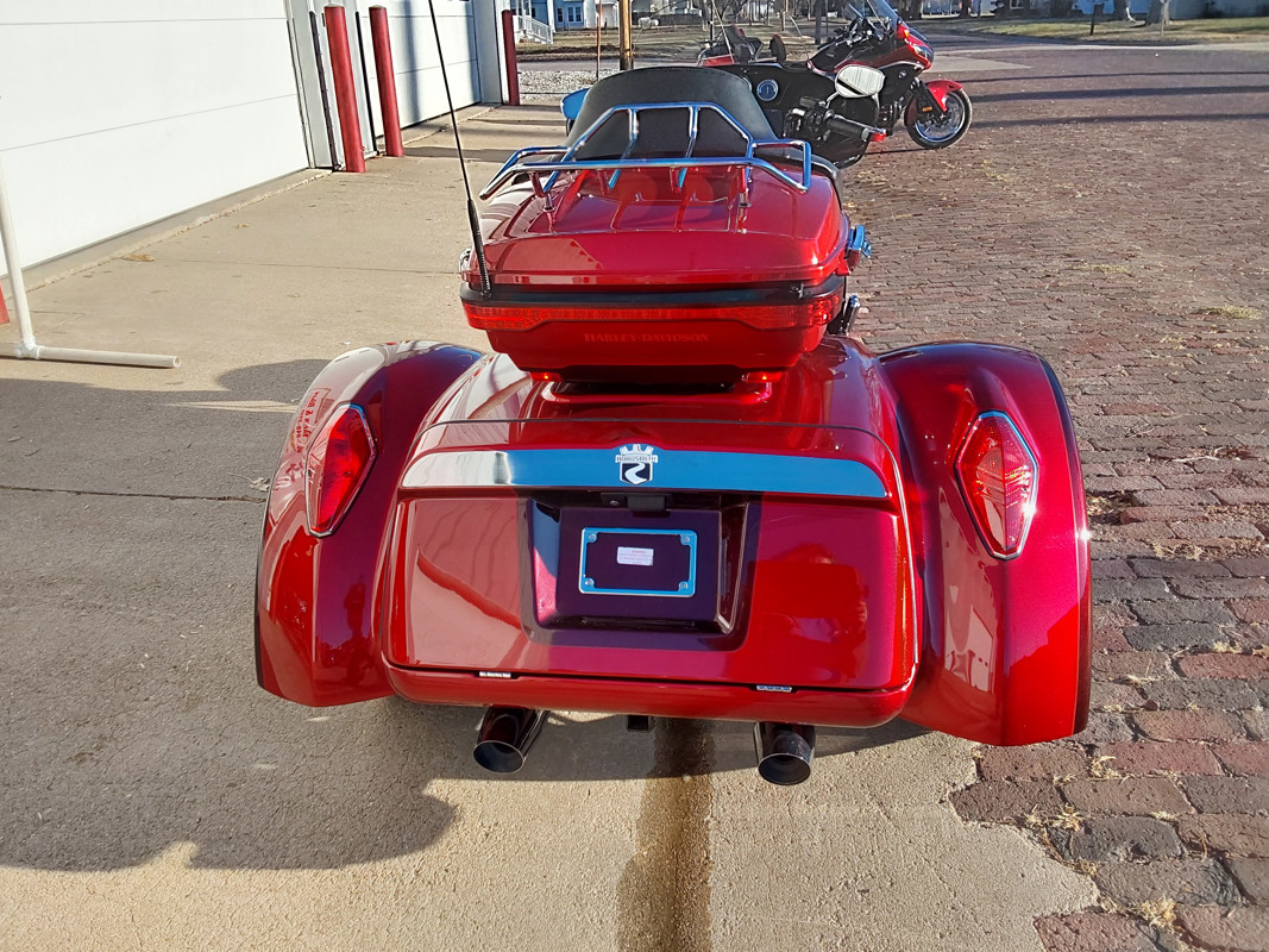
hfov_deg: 63.4
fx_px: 1026
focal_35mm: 28
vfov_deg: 49.7
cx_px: 634
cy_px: 476
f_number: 1.9
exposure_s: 1/698
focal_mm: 2.91
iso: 50
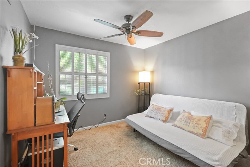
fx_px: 111
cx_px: 125
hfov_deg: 96.7
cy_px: 84
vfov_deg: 73.8
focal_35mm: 16
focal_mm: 16
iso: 20000
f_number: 4
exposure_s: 1/15
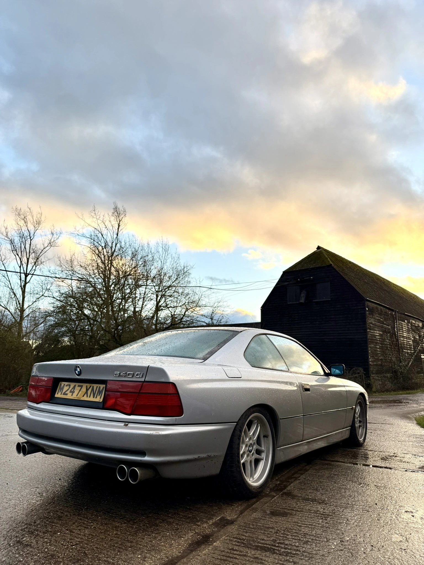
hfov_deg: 56.8
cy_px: 282
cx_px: 212
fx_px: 392
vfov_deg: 71.6
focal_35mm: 24
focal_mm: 6.76
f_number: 1.78
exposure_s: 1/858
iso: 80
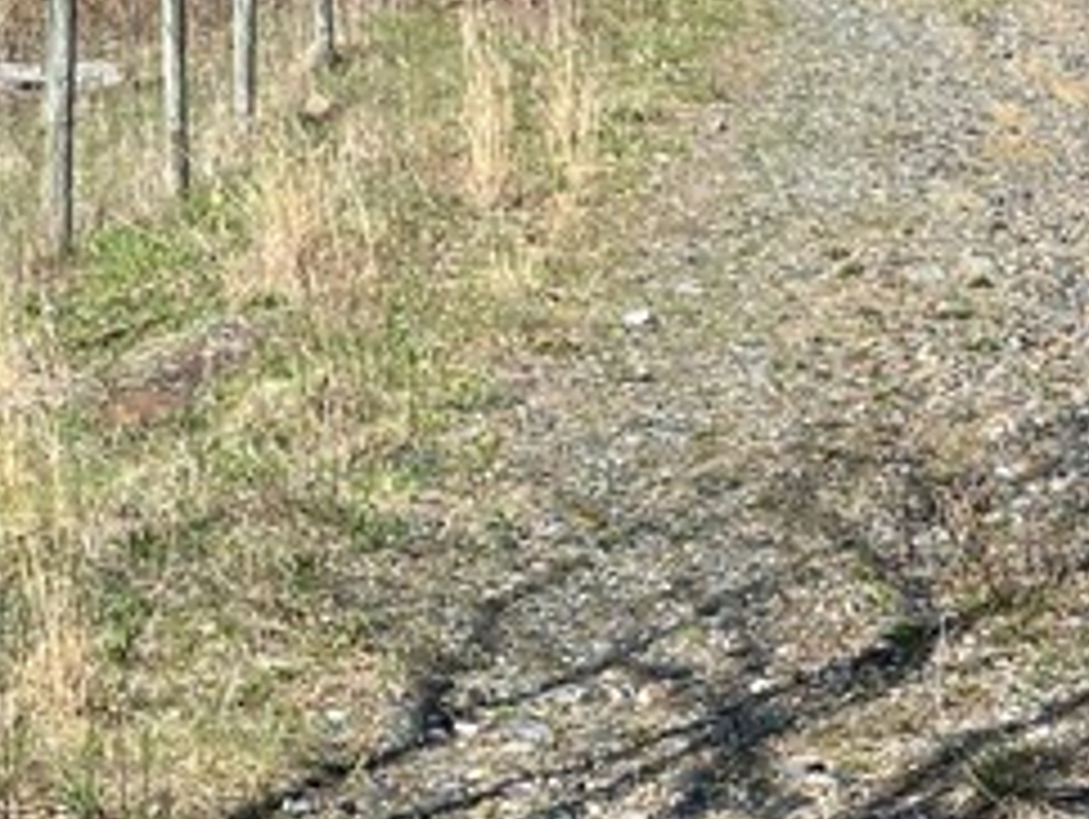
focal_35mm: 110
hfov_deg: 17.6
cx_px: 981
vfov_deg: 13.5
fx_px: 3464
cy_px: 338
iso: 32
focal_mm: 4.2
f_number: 1.6
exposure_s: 1/1916
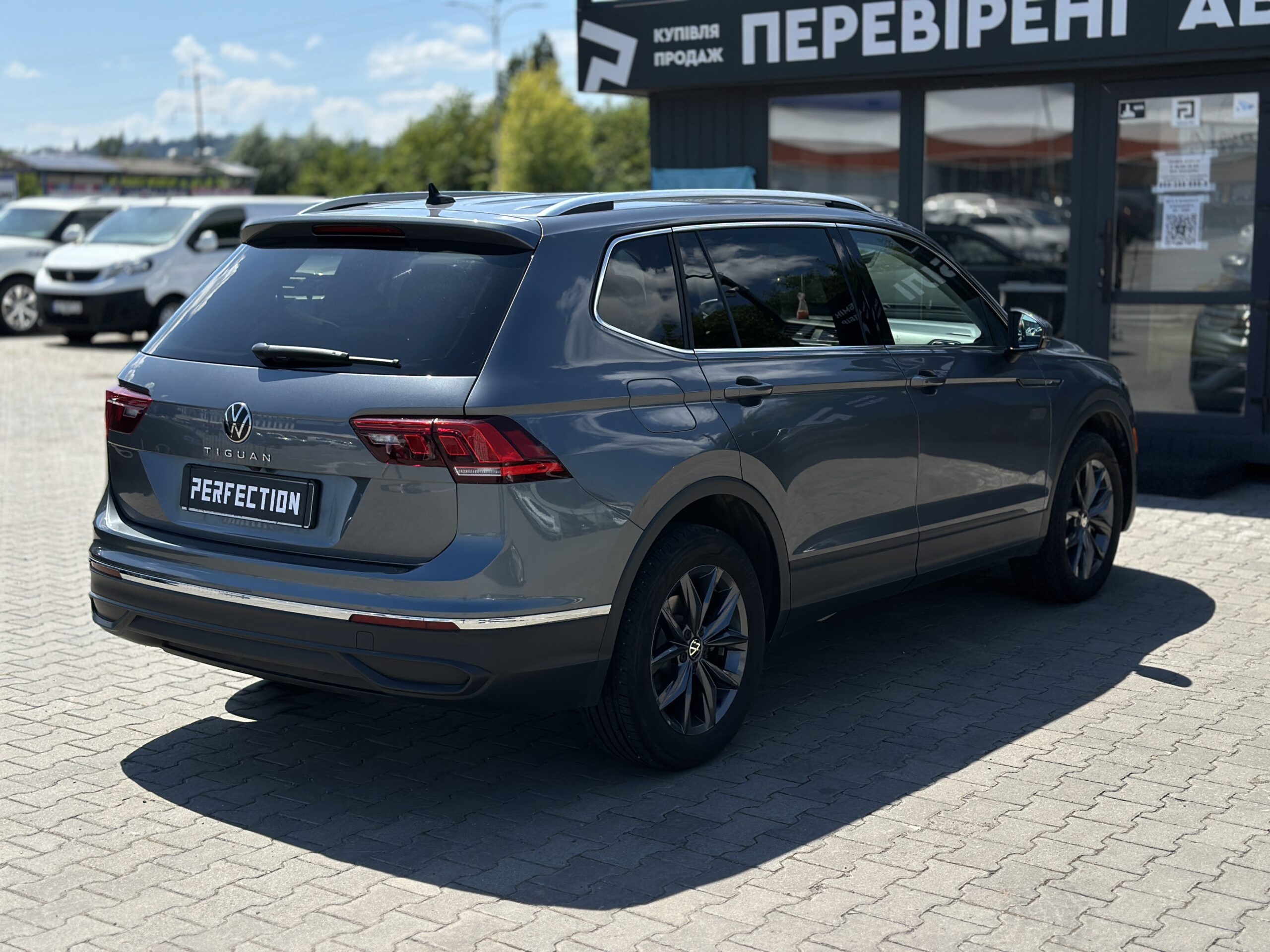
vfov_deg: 30.3
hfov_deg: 39.7
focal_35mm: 48
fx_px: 1761
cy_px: 476
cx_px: 635
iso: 100
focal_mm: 6.86
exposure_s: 1/4785
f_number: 1.78
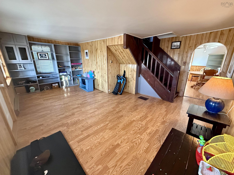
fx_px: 95
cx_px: 117
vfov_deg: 85.7
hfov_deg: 102.1
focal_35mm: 14
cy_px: 88
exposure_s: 1/60
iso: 800
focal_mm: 2.22
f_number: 2.2
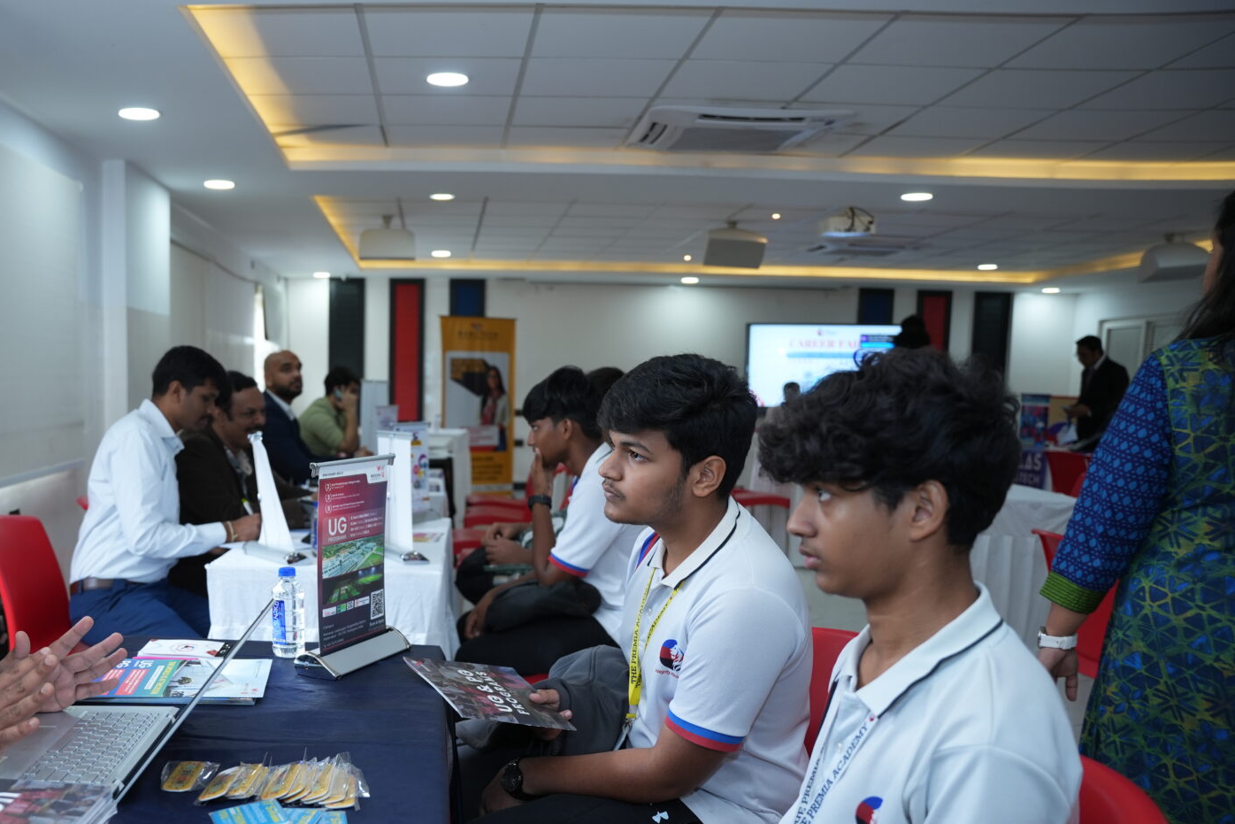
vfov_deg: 39.4
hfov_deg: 55.8
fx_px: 1132
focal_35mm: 33
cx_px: 393
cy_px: 560
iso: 400
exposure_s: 1/160
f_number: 2.8
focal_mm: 24
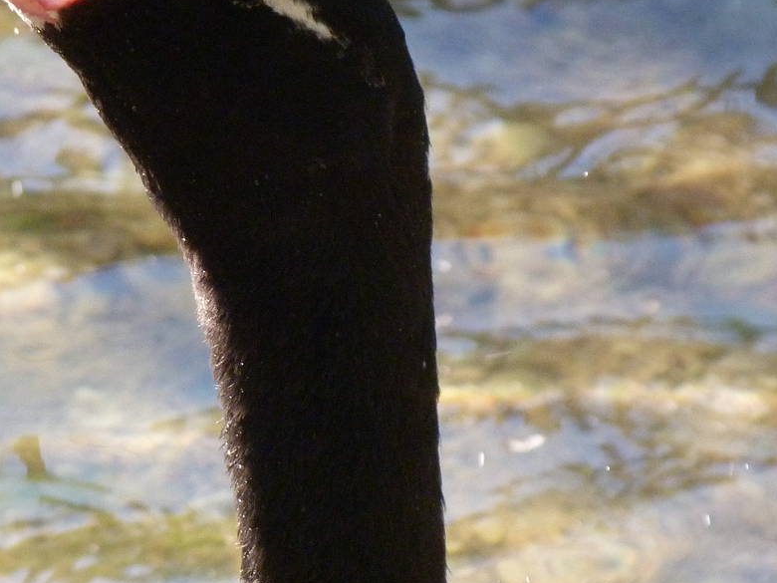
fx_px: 18653
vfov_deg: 1.8
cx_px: 205
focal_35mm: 831
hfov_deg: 2.4
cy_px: 324
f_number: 4.2
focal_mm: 72.8
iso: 400
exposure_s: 1/400
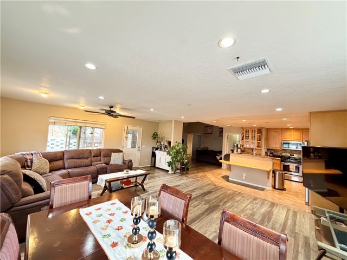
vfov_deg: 85.7
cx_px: 174
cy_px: 130
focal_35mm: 14
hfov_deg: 102.1
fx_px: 140
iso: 800
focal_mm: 2.22
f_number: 2.2
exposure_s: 1/60
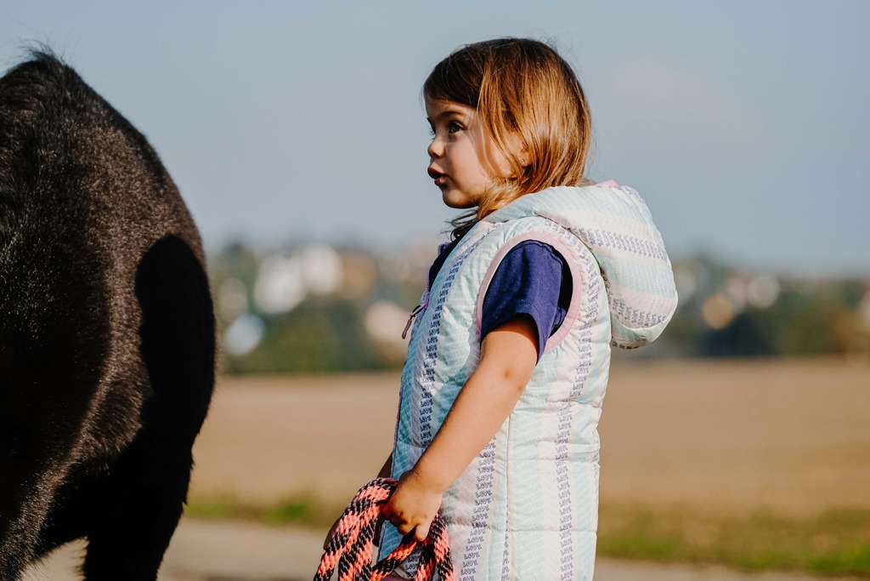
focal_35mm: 232
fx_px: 5607
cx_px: 435
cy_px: 290
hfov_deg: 8.9
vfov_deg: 5.9
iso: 400
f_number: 4
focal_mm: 154.8
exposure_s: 1/4000
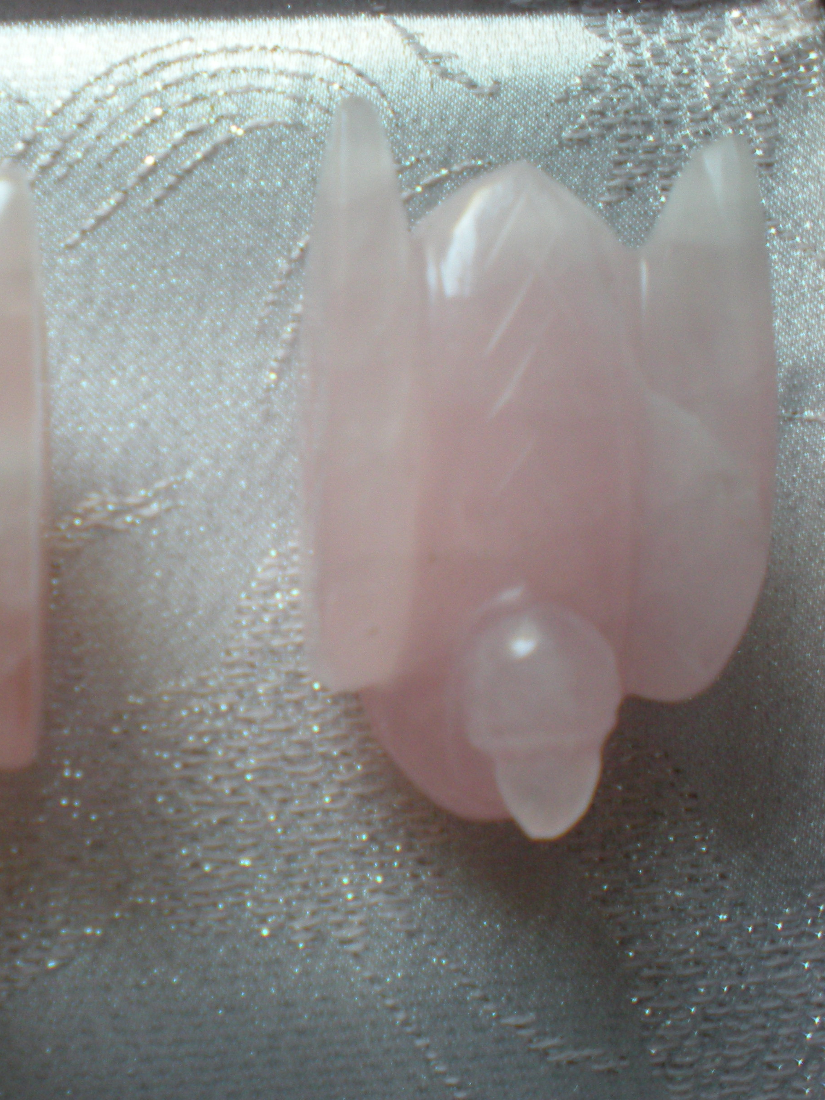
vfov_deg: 37.5
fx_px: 1621
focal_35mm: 51
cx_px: 99
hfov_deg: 27.6
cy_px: 553
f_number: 3.1
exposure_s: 1/52.5
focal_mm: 6.3
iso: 200
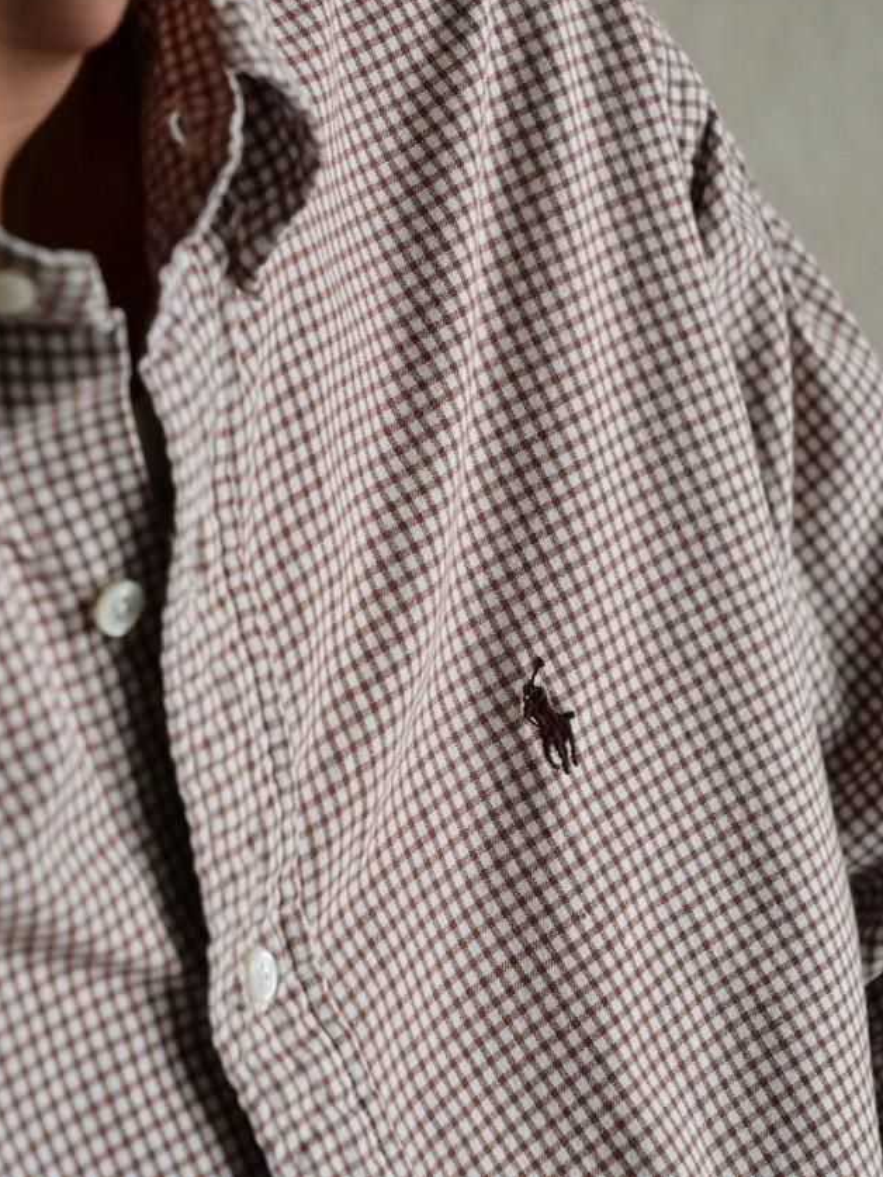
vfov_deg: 18.5
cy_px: 581
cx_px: 434
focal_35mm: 106
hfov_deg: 14.0
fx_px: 3604
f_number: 4
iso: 1250
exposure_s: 1/125
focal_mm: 52
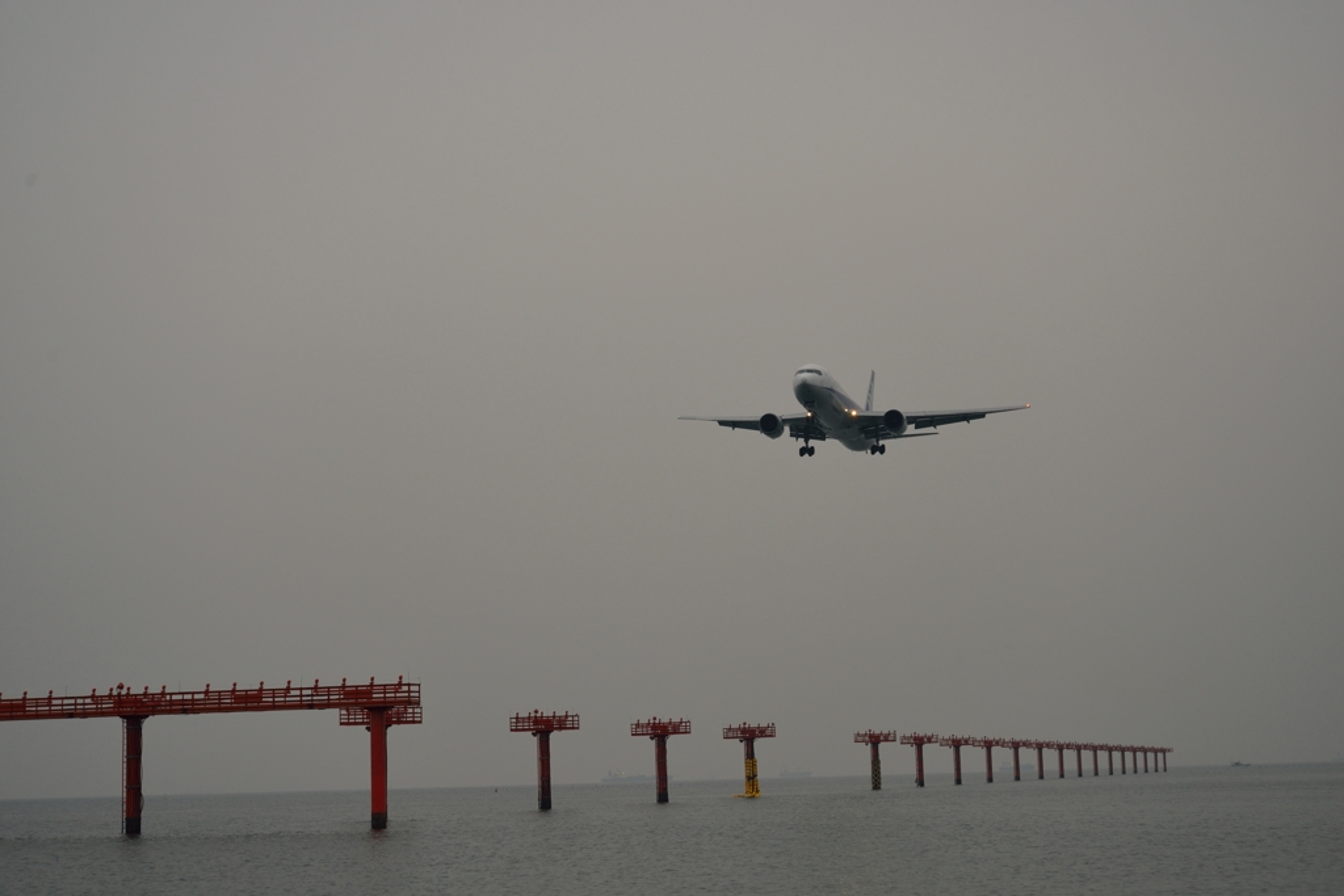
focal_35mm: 56
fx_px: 2091
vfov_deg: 24.2
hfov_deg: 35.6
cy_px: 448
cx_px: 672
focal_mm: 56
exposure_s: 1/200
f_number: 5.6
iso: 500
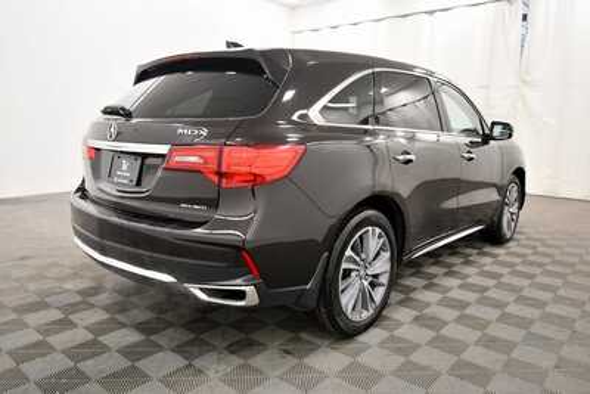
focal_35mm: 27
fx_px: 443
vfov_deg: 48.0
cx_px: 295
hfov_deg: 67.4
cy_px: 197
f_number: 5.3
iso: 1600
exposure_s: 1/125
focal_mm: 18
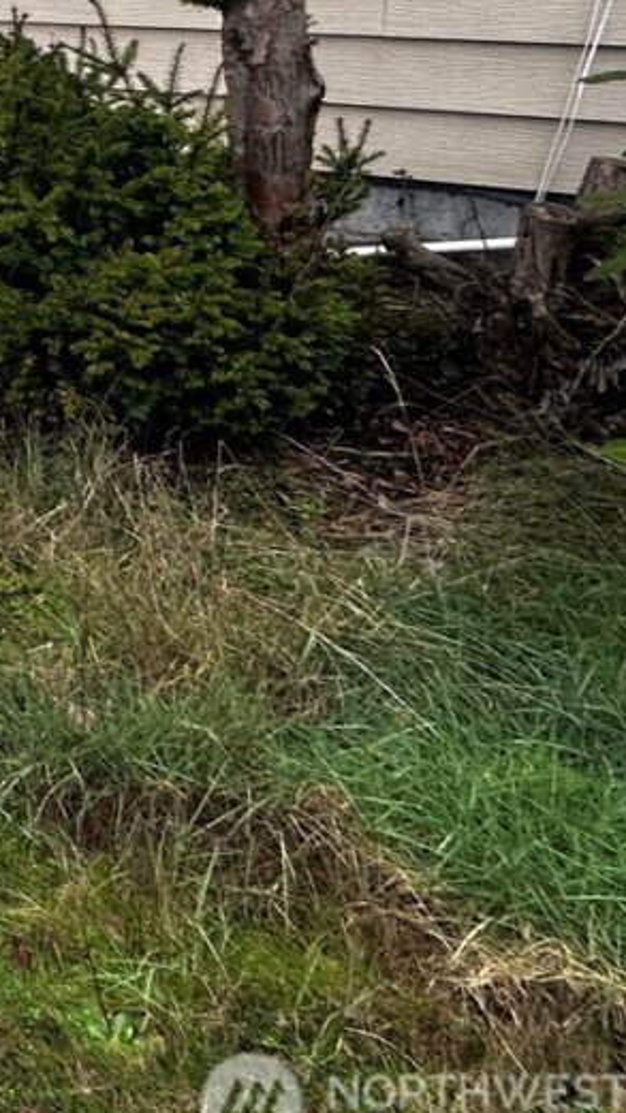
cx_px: -810
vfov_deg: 43.8
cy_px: 58
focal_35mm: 41
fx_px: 1210
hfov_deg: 16.1
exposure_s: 1/99
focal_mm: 2.22
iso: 64
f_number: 2.2
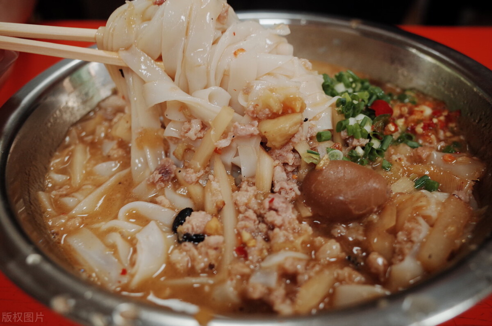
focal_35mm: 28
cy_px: 163
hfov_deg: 65.6
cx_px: 246
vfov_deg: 46.2
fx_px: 382
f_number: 3.2
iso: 400
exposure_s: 1/50
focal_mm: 18.3
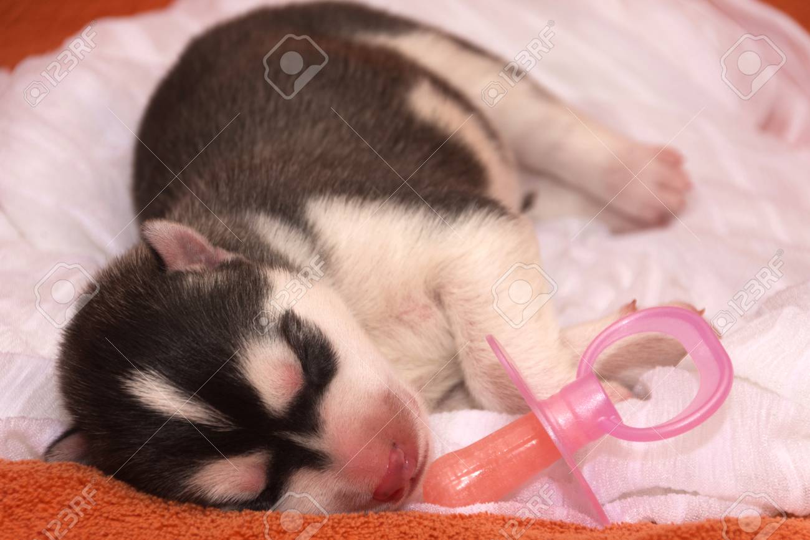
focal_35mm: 278
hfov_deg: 7.4
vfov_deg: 4.9
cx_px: 405
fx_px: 6242
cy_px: 270
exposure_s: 1/125
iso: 100
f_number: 10
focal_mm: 185
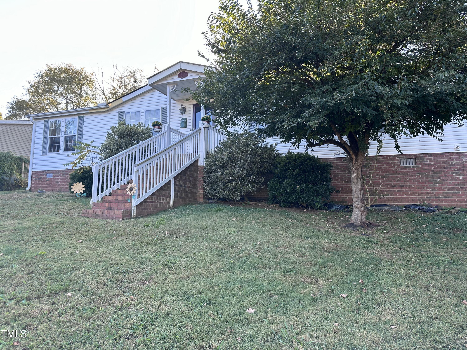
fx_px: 324
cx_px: 234
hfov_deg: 71.6
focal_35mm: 24
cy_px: 175
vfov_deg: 56.8
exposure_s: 1/386
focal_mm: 6.86
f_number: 1.78
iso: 80
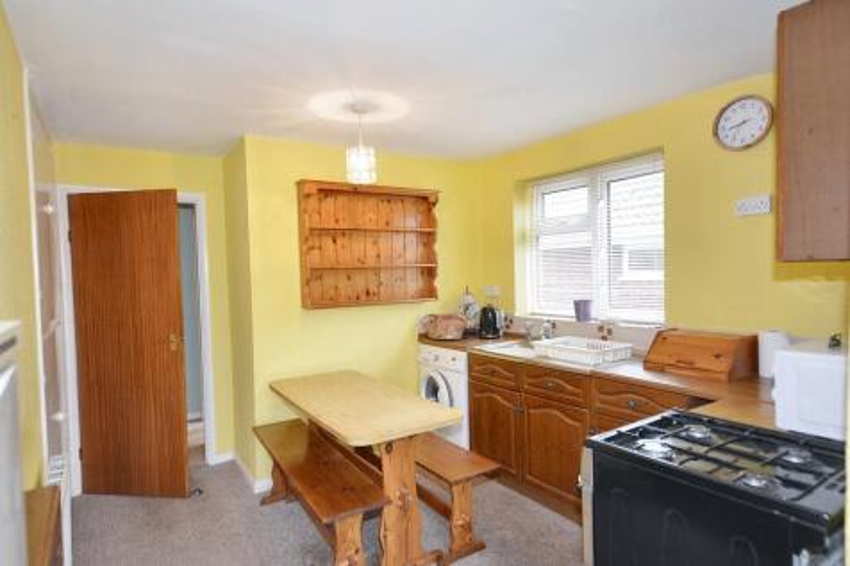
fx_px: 407
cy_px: 283
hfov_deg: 92.5
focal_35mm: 17
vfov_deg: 69.6
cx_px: 425
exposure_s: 1/60
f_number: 4
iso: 560
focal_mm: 11.5
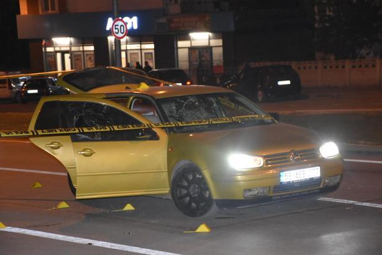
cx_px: 191
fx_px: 1114
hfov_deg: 19.5
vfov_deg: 13.0
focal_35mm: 105
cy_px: 128
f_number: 5
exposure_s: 1/60
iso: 4500
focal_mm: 70
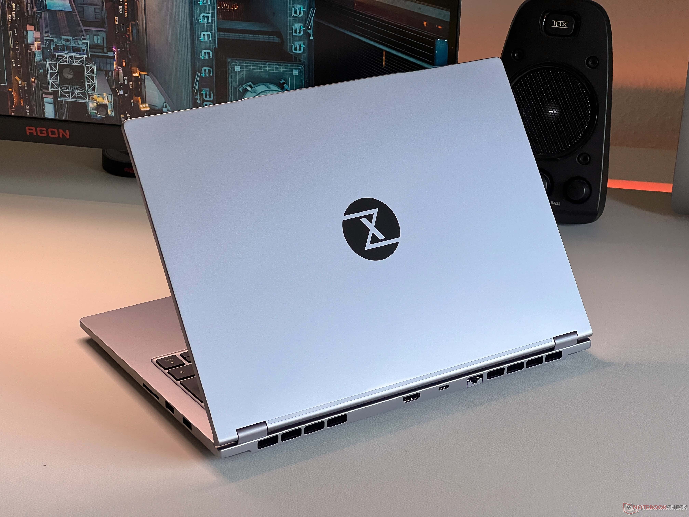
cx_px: 344
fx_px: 1533
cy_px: 258
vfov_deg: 19.1
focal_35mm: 77
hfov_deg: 25.3
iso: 125
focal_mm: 9
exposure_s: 1/99
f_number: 2.8
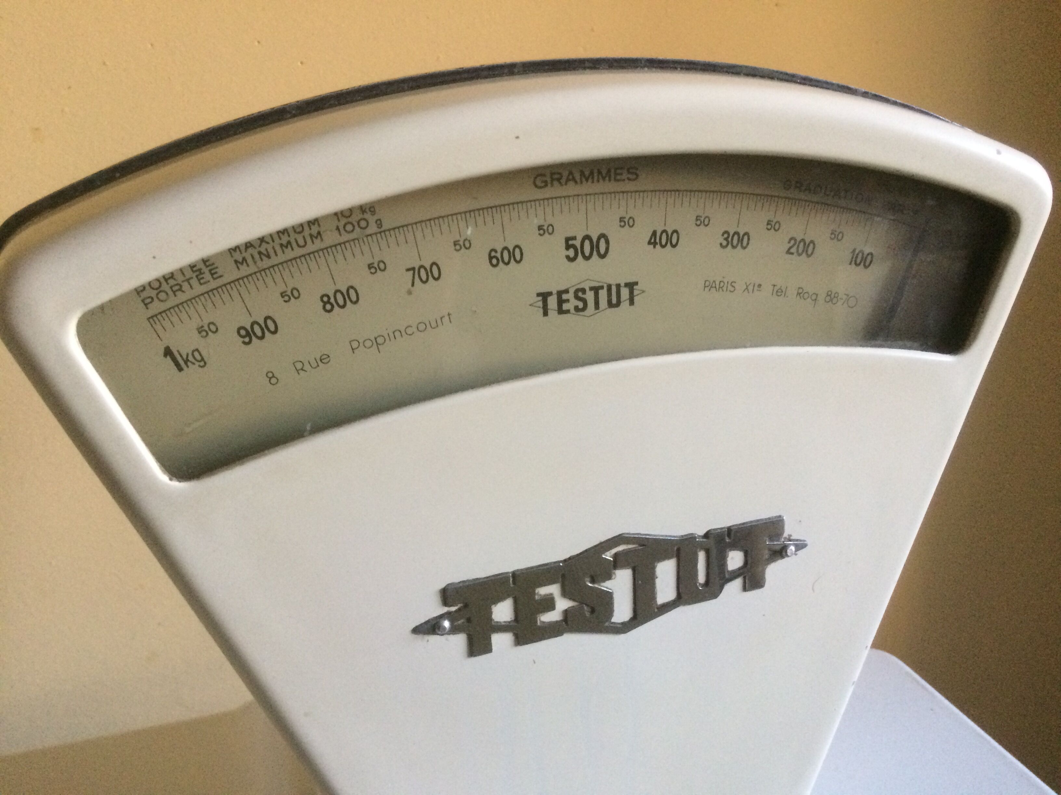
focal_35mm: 29
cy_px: 398
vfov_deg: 48.2
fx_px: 889
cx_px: 530
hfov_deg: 61.7
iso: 250
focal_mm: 4.15
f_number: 2.2
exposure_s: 1/25
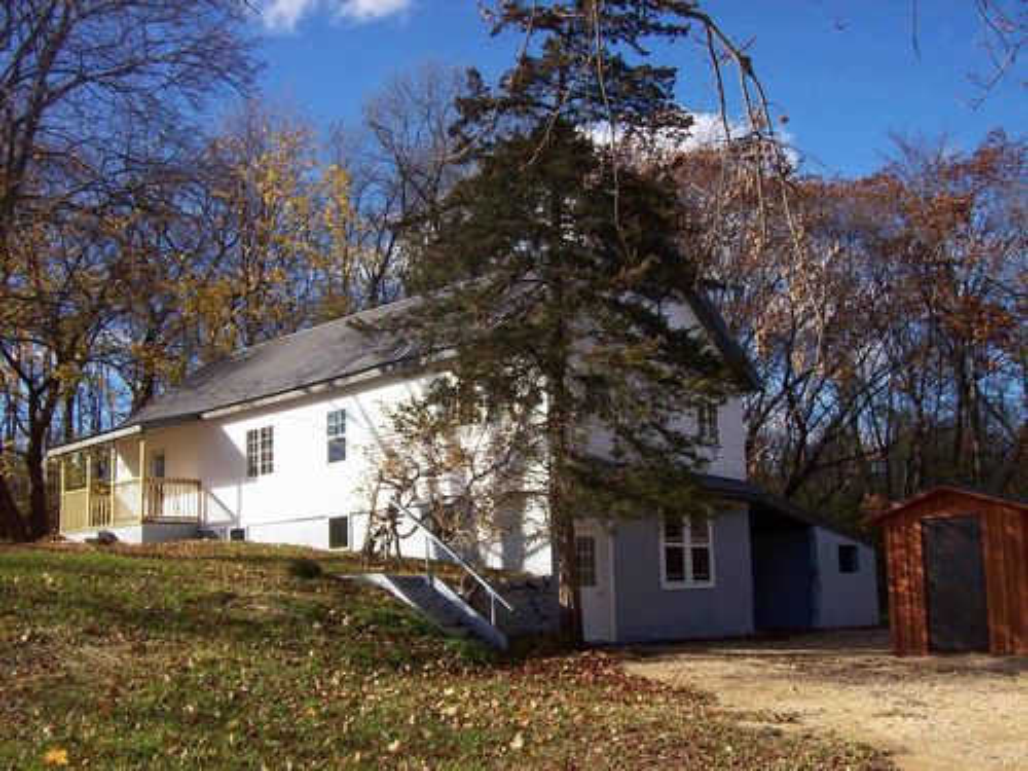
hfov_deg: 51.4
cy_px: 386
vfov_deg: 39.7
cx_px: 514
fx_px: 1069
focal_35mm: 36
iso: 80
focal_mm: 6
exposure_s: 1/483
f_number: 4.8
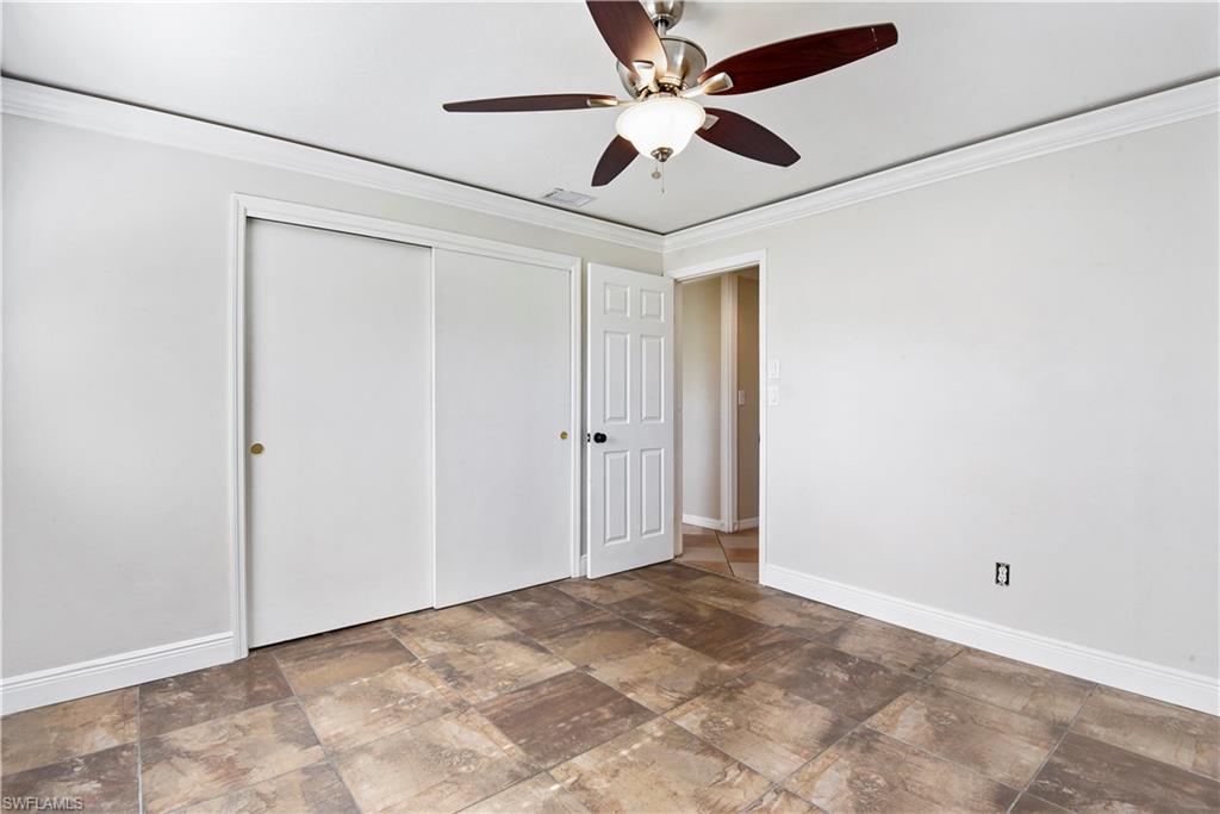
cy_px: 407
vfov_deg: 73.8
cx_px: 610
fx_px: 542
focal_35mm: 16
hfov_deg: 96.7
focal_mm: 16
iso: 400
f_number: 11
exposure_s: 1/13
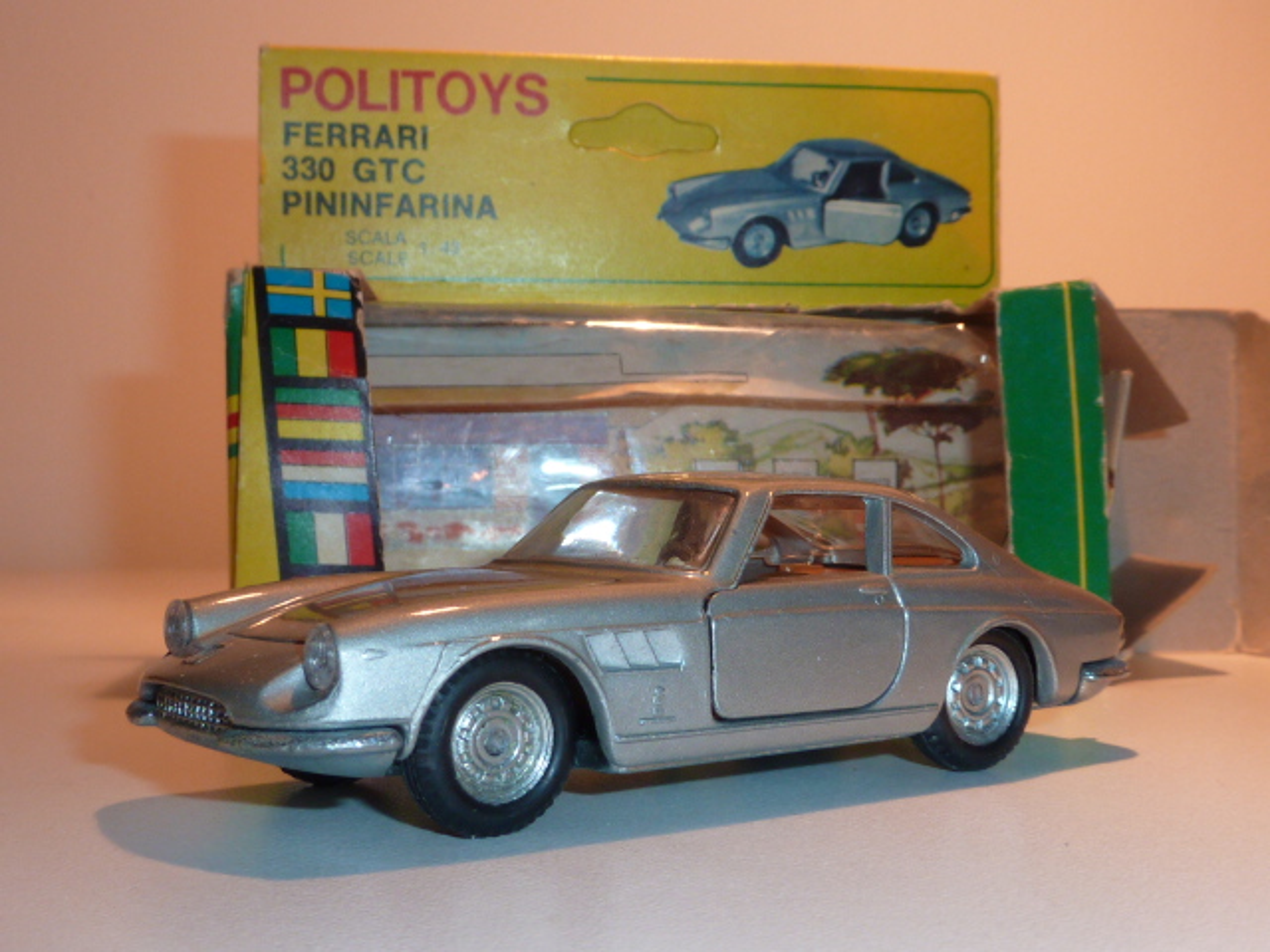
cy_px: 476
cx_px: 635
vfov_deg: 30.3
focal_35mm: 48
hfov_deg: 39.7
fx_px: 1761
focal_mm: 4.4
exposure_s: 1/30
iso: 100
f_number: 4
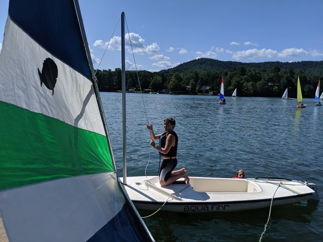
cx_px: 162
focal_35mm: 27
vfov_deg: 51.3
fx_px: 252
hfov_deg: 65.3
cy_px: 121
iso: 70
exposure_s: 1/7812
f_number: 1.8
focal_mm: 4.44
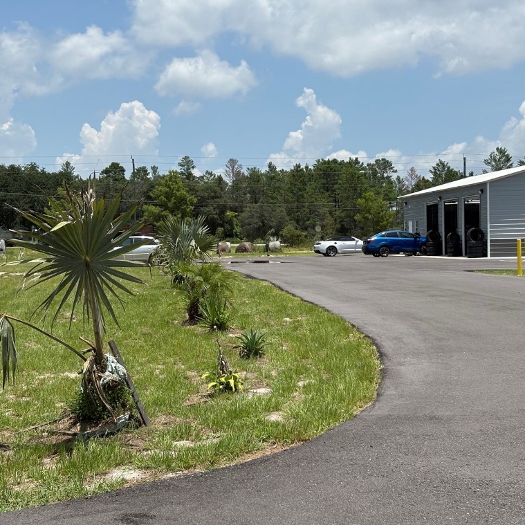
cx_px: 246
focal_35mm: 62
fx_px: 1064
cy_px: 263
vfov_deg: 27.7
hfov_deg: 27.7
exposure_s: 1/4329
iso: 40
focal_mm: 5.96
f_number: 1.6
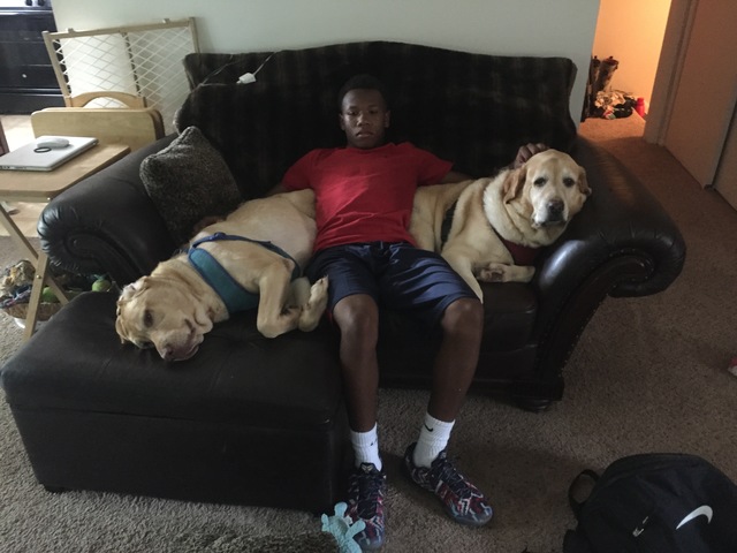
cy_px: 276
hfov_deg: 61.7
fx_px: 617
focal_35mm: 29
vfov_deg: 48.2
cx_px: 368
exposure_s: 1/15
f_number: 2.2
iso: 500
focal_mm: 4.15
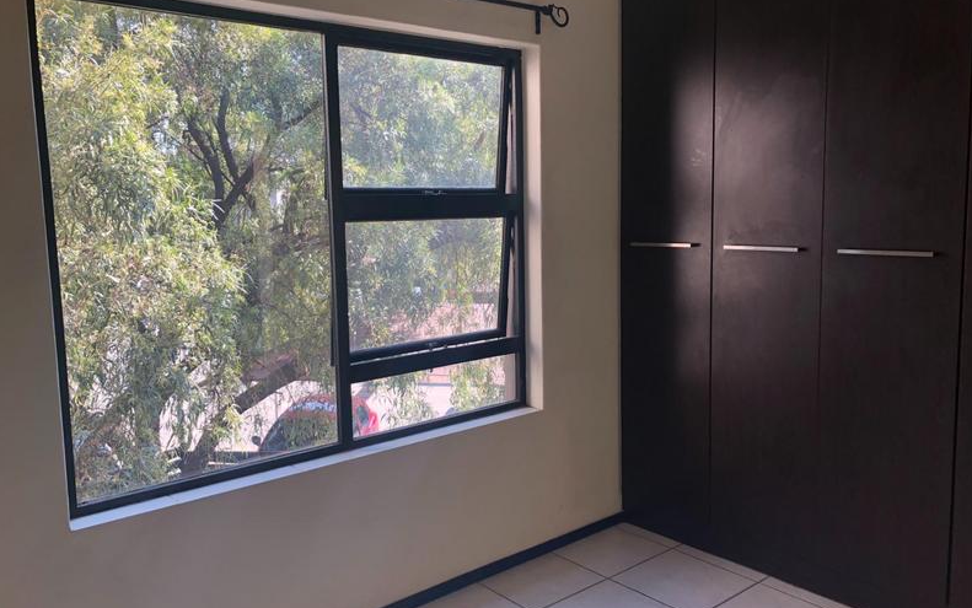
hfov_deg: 62.9
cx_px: 487
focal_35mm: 30
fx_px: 795
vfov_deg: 41.9
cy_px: 303
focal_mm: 3.99
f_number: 1.8
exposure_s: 1/120
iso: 40
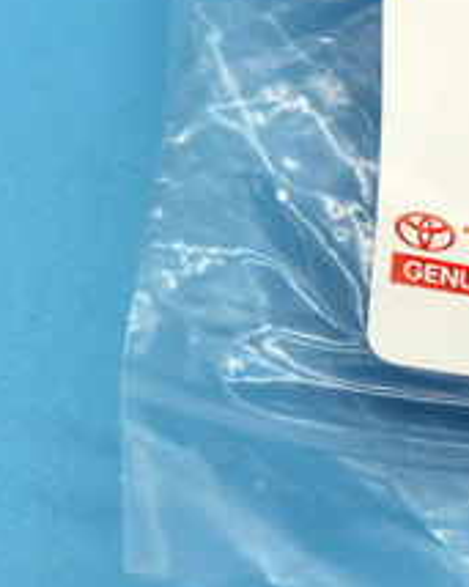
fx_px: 1962
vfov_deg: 16.5
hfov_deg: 12.5
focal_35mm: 113
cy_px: 646
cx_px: 820
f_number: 2.2
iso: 25
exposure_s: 1/120
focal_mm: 4.15
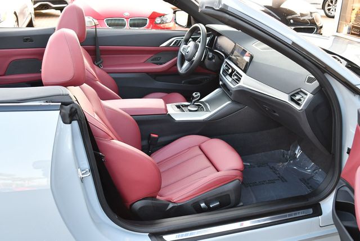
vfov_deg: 36.9
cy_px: 120
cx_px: 180
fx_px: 360
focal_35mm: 36
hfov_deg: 53.1
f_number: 3.5
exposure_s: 1/250
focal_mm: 18
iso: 560
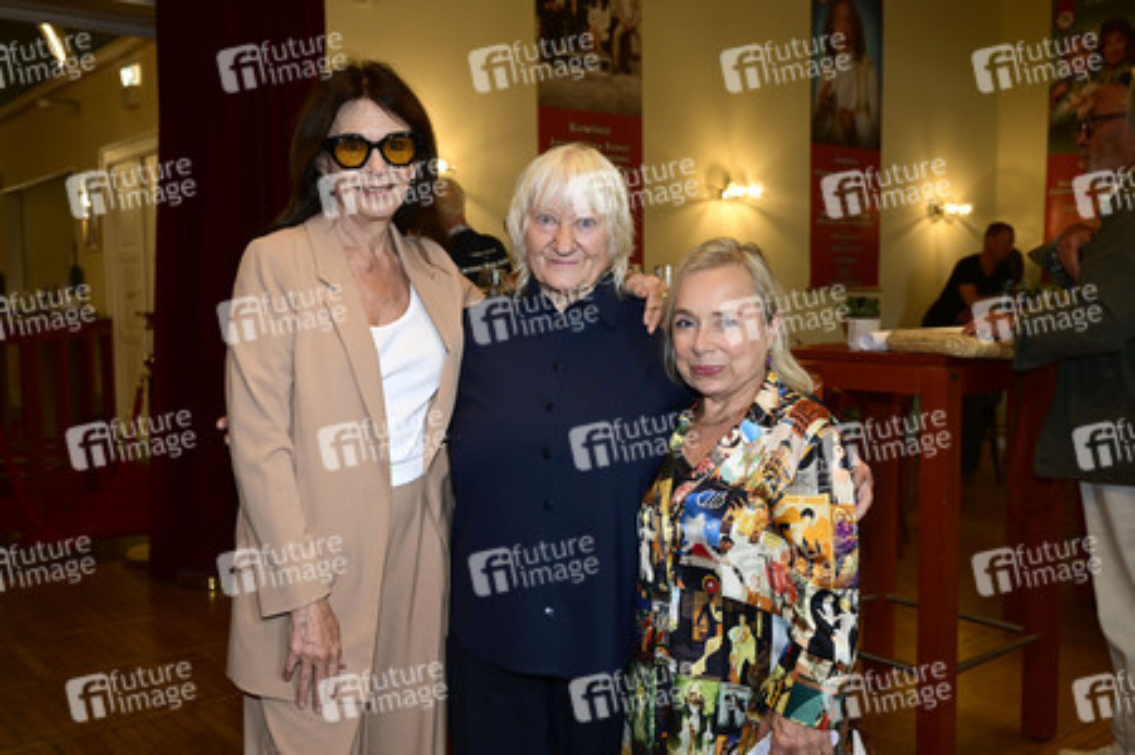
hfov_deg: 55.1
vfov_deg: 38.3
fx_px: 1087
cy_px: 378
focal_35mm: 34
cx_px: 568
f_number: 5
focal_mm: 34.5
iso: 1250
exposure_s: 1/200
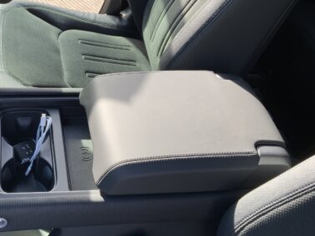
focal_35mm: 49
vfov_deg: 29.6
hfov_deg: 37.3
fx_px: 446
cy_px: 107
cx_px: 54
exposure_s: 1/122
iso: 20
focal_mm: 3
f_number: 1.8
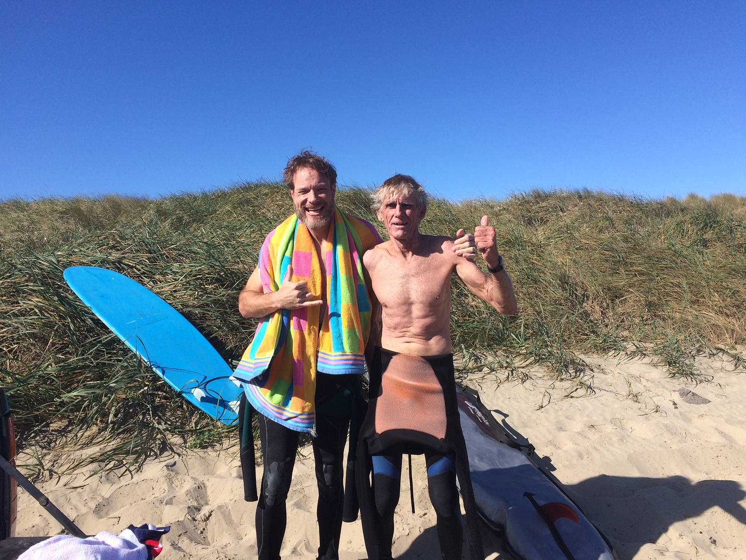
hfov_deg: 61.7
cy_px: 280
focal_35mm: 29
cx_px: 373
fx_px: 625
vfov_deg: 48.2
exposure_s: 1/2053
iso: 32
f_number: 2.2
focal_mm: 4.15
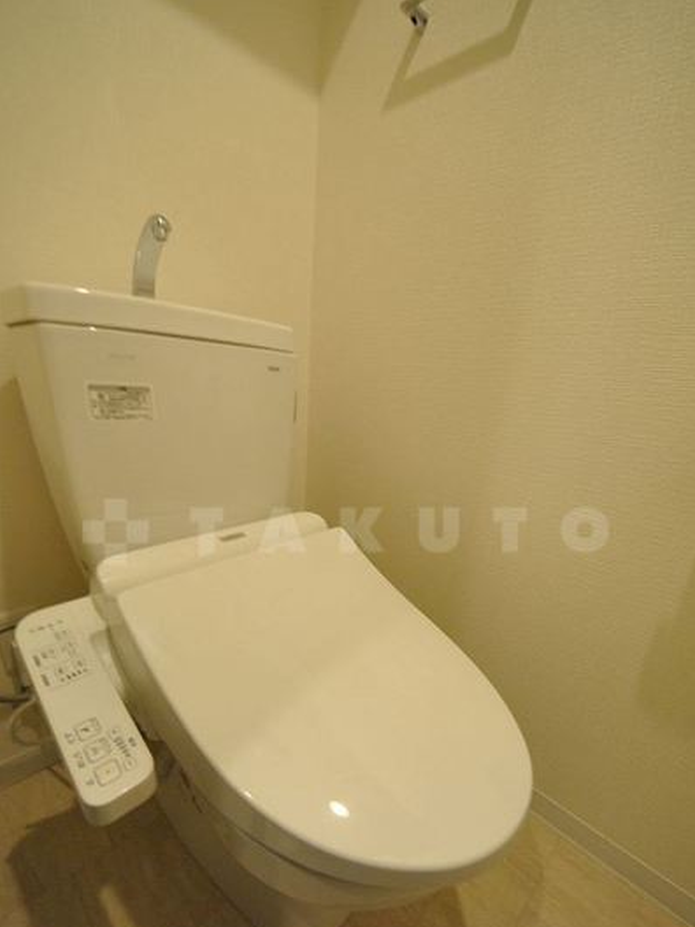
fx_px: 375
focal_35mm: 14
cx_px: 346
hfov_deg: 85.7
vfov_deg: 101.3
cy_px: 532
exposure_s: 1/50
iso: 800
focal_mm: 8
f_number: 4.5
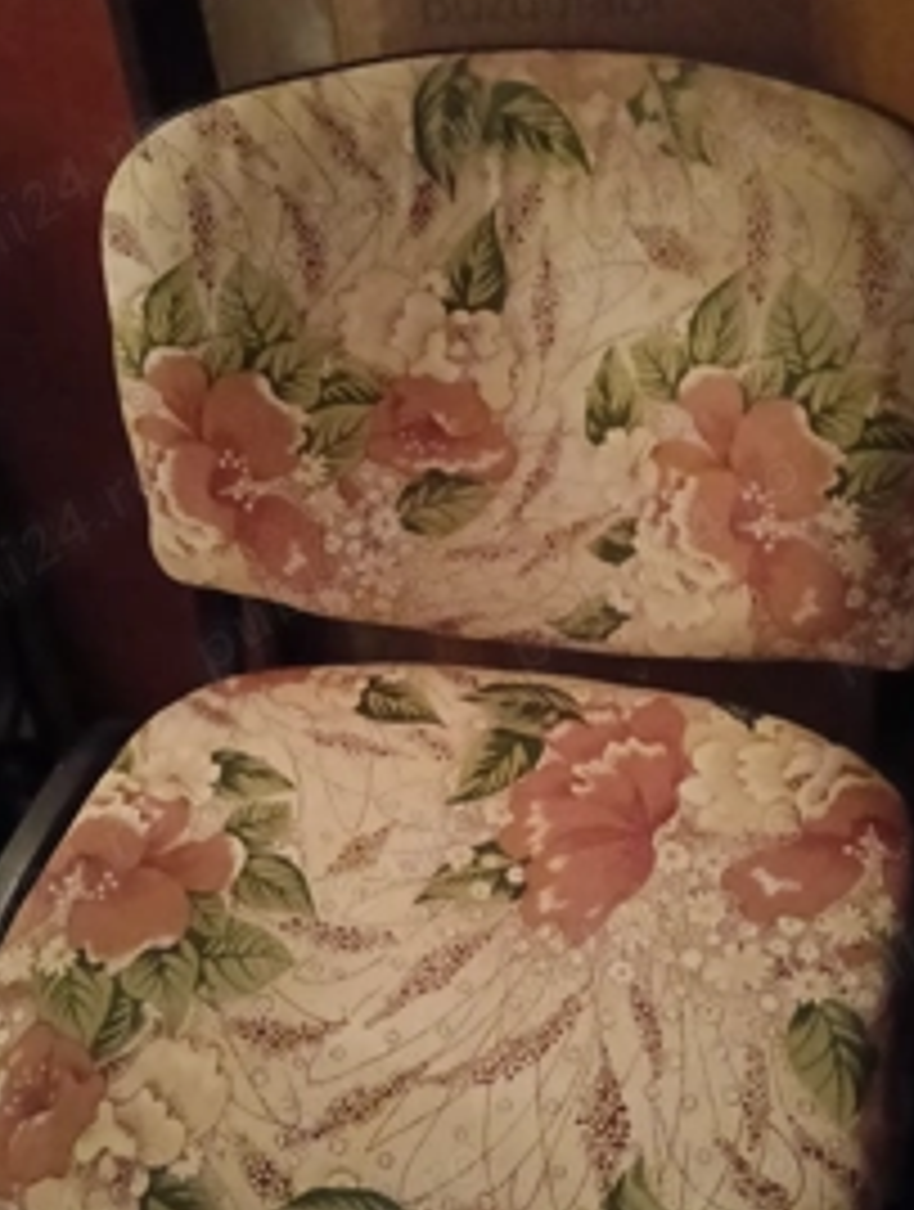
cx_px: 495
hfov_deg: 36.1
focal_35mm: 40
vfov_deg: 46.7
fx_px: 1403
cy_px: 634
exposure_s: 1/10
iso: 6400
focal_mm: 3.98
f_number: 1.8
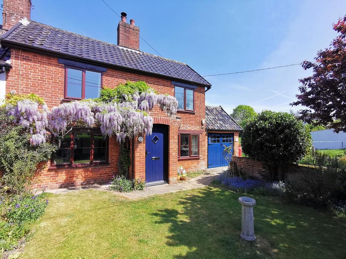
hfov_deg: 91.0
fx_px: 170
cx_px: 173
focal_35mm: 17
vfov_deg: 74.7
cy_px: 130
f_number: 2.2
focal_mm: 2.26
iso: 50
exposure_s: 1/499
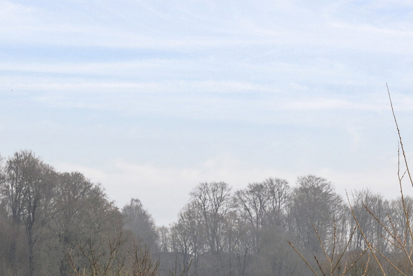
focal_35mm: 165
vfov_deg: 8.3
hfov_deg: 12.4
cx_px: 248
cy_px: 207
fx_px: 1893
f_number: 7.1
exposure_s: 1/100
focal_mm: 44
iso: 200
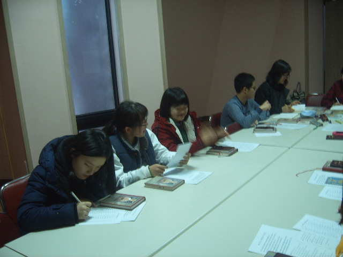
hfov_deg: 52.6
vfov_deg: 40.7
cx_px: 172
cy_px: 128
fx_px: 347
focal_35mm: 35
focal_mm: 5.8
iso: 100
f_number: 2.8
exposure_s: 1/20
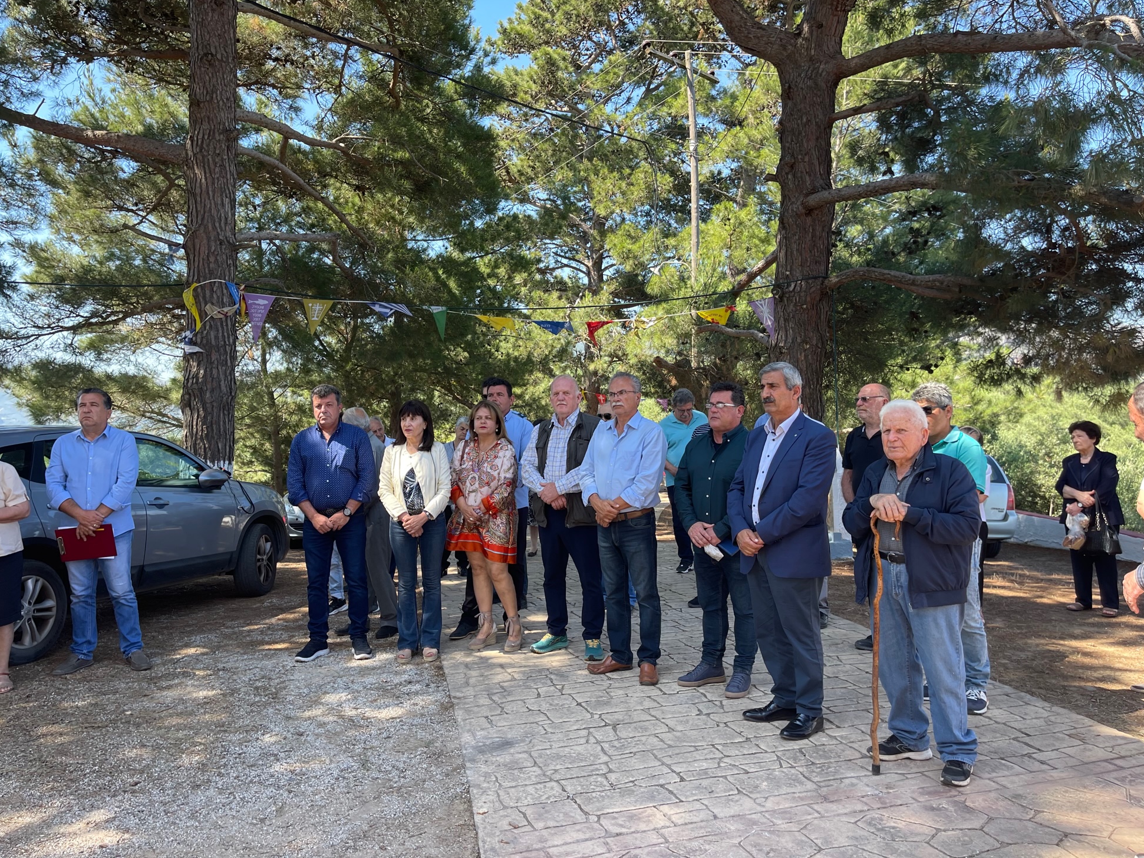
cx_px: 556
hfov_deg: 65.3
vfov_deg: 51.3
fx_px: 892
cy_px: 414
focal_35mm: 27
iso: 32
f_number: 1.6
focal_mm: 5.1
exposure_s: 1/305
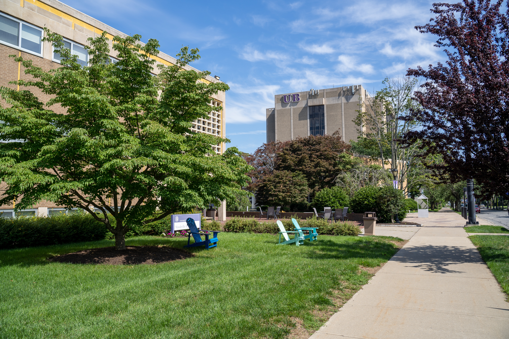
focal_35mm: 28
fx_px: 396
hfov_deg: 65.5
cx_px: 254
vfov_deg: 46.4
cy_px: 170
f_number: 5
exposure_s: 1/500
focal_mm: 28
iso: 100
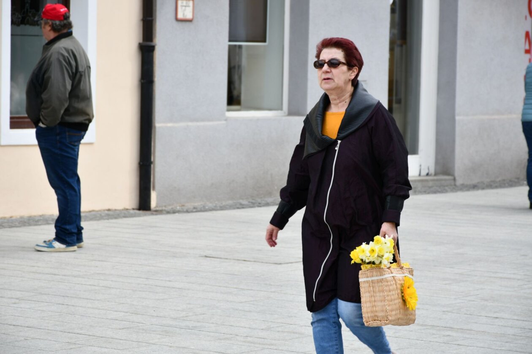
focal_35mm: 157
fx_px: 2320
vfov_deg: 8.7
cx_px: 266
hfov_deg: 13.1
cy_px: 177
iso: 200
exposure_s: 1/250
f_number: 8
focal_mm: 105
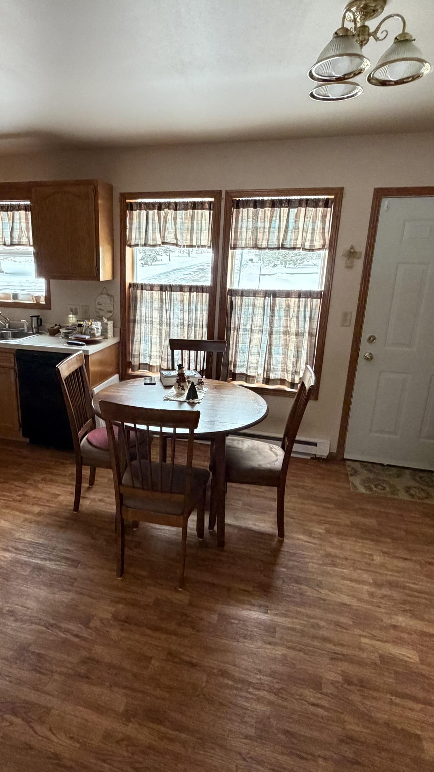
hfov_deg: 53.0
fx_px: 430
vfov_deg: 83.8
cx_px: 164
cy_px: 380
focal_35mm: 21
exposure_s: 1/60
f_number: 2.2
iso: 500
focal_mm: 2.22
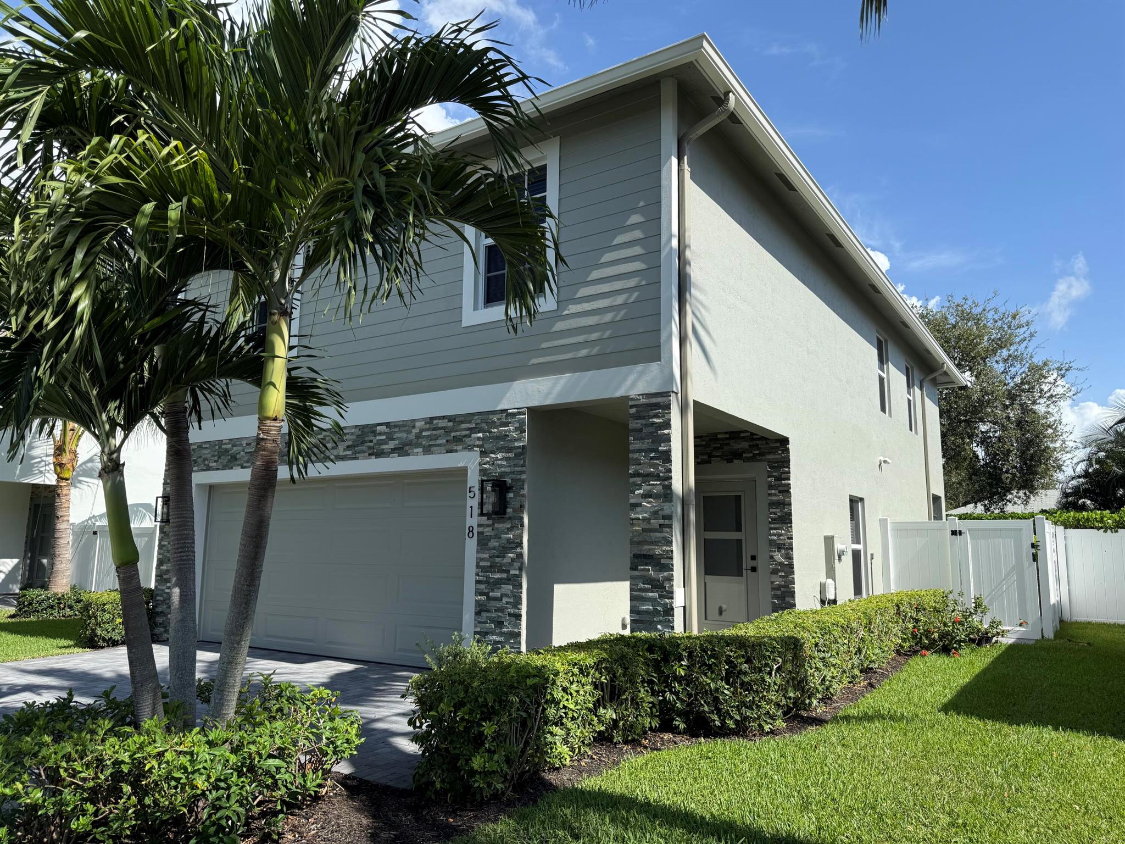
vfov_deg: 56.8
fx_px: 780
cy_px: 422
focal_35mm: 24
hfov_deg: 71.6
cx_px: 562
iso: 80
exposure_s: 1/3425
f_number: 1.78
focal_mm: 6.76
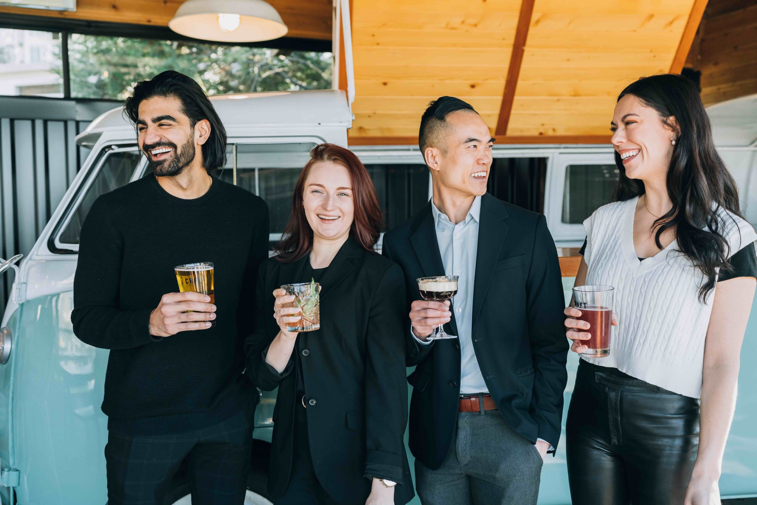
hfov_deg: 54.4
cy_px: 252
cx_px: 378
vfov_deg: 37.9
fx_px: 736
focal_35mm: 35
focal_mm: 35
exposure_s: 1/640
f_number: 2.8
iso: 1600
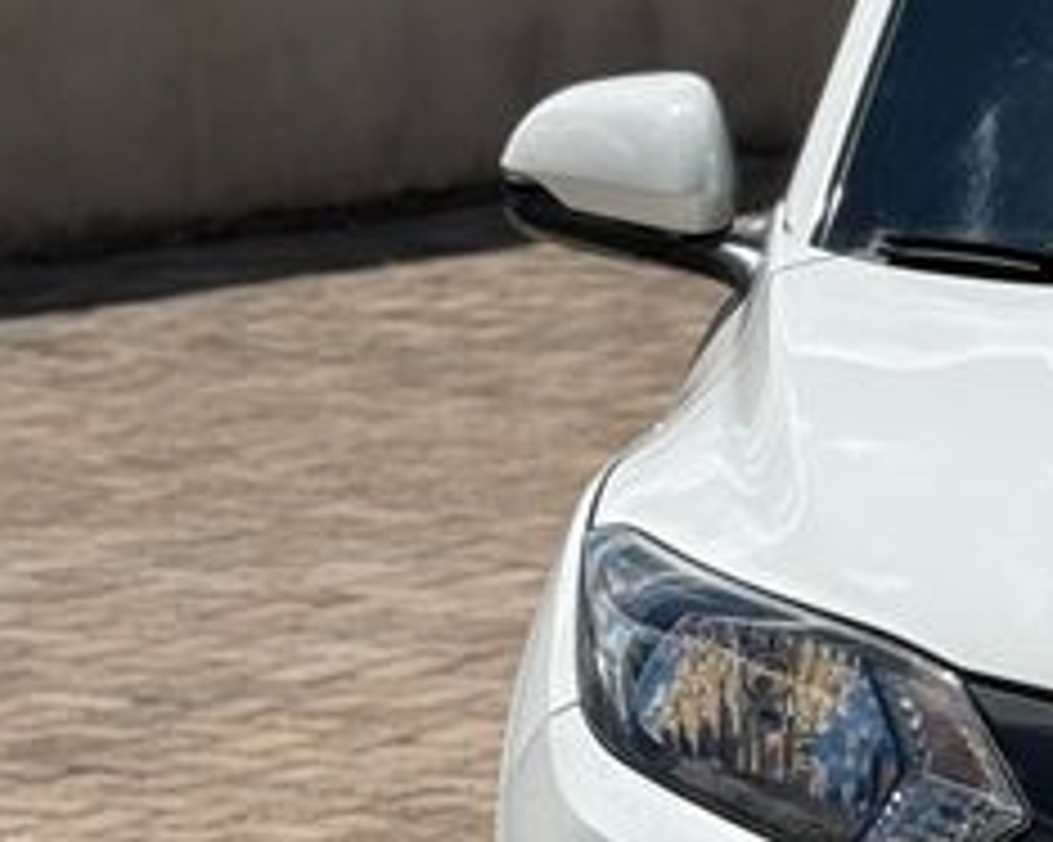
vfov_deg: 9.5
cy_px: 495
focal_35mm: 162
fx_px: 5047
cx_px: 1638
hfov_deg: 11.4
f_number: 1.78
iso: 50
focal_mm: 6.76
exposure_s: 1/11364
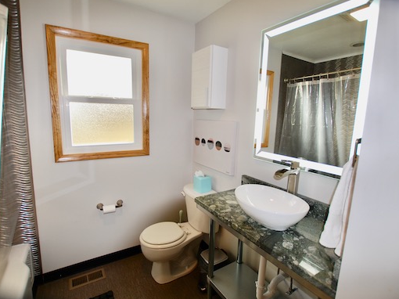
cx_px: 193
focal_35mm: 17
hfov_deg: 91.0
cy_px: 148
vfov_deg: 74.7
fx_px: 196
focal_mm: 10
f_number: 3.5
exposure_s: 1/60
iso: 200
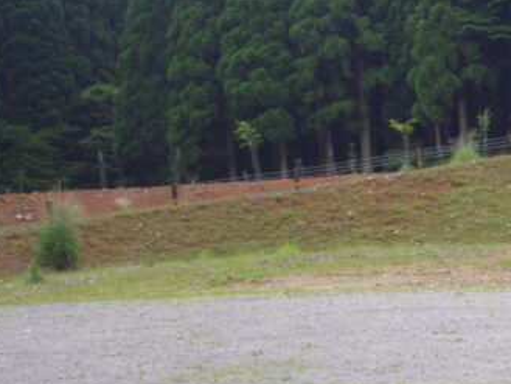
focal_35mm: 115
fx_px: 1698
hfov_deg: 16.3
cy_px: 342
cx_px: 637
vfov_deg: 12.8
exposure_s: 1/200
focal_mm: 6.2
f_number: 2.8
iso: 100
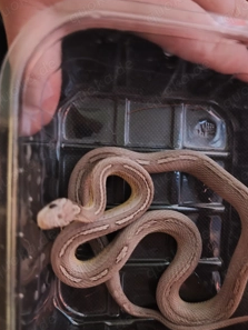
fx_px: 296
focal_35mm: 31
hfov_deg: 45.4
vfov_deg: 58.2
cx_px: 141
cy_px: 186
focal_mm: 6.19
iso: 6400
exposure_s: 1/10
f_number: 1.65
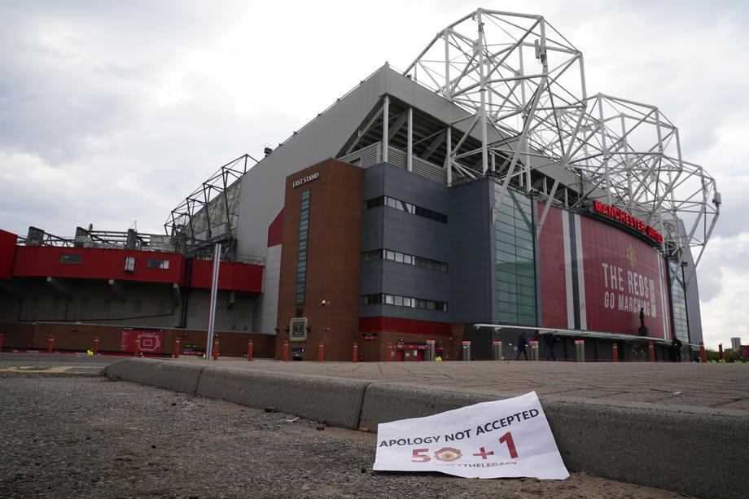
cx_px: 374
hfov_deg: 73.8
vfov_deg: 53.1
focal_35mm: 24
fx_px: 499
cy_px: 250
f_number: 13
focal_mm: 24
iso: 400
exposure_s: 1/100
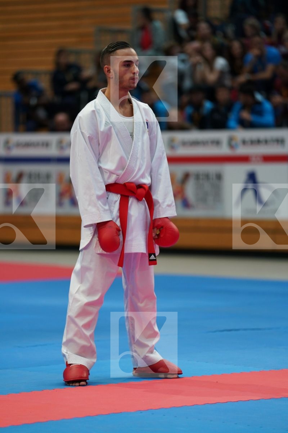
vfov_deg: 10.3
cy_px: 216
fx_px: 2400
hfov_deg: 6.9
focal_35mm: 200
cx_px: 144
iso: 1600
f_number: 2.8
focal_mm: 200
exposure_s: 1/1000
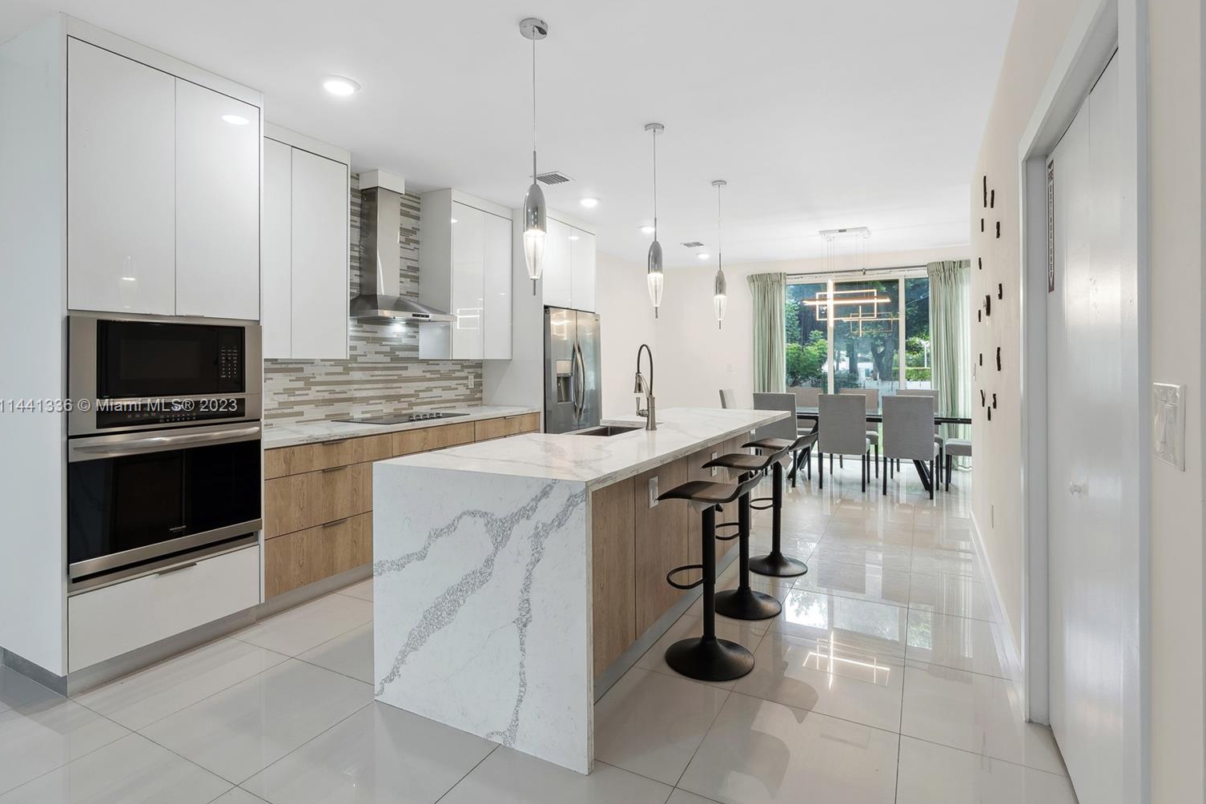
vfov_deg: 70.4
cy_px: 407
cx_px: 622
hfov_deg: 93.2
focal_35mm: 17
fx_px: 569
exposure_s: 1/10
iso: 320
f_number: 10
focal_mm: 16
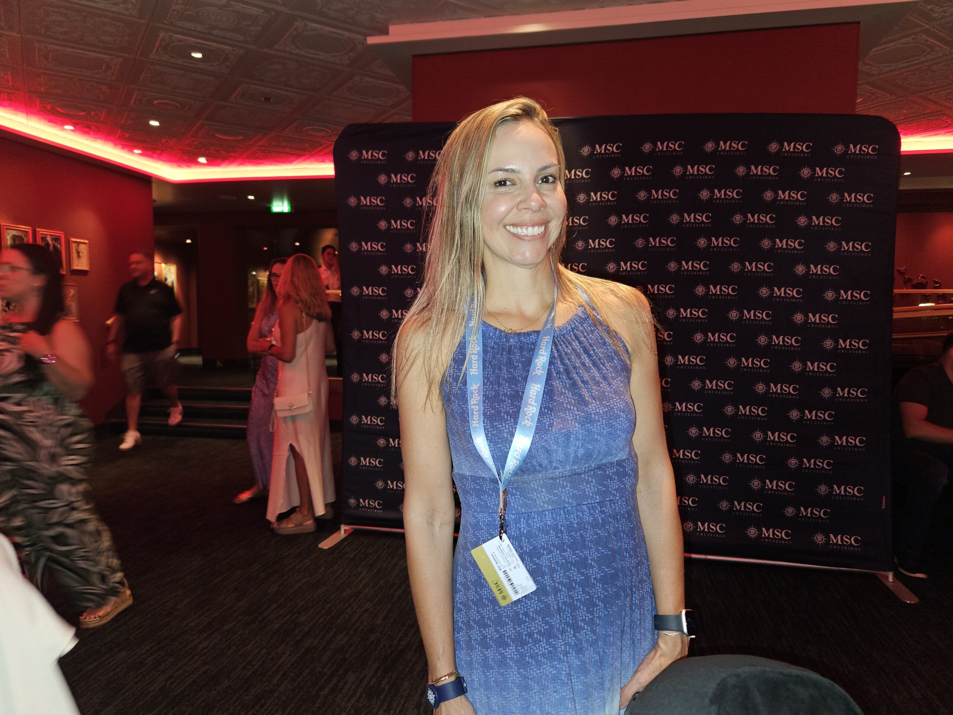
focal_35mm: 23
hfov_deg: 73.9
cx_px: 476
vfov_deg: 58.9
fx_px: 633
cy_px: 358
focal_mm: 5.4
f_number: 1.8
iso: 125
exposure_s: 1/16
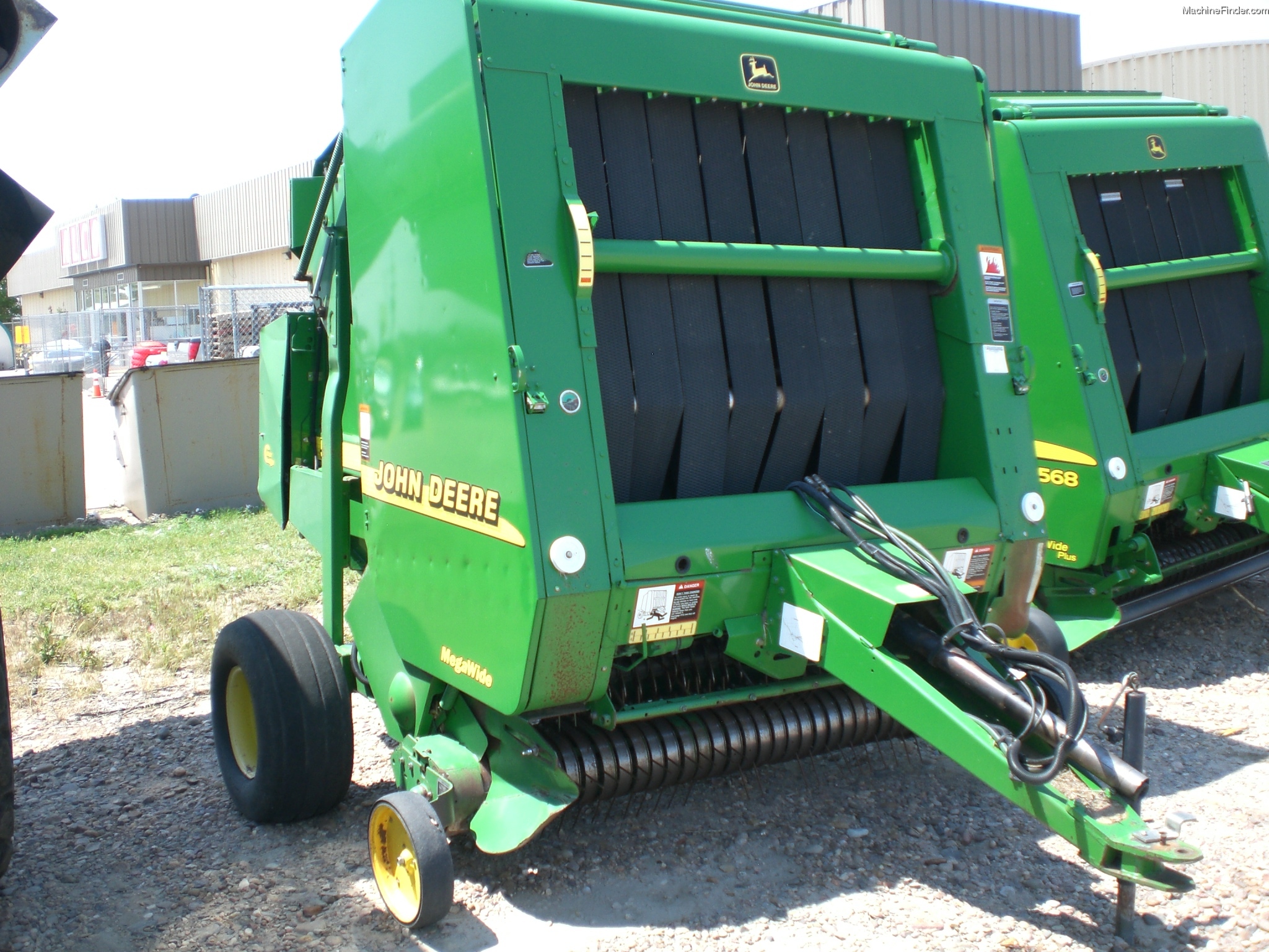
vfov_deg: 37.7
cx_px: 634
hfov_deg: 49.0
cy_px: 476
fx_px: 1393
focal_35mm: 38
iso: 50
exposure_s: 1/320
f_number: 3.1
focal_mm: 6.3
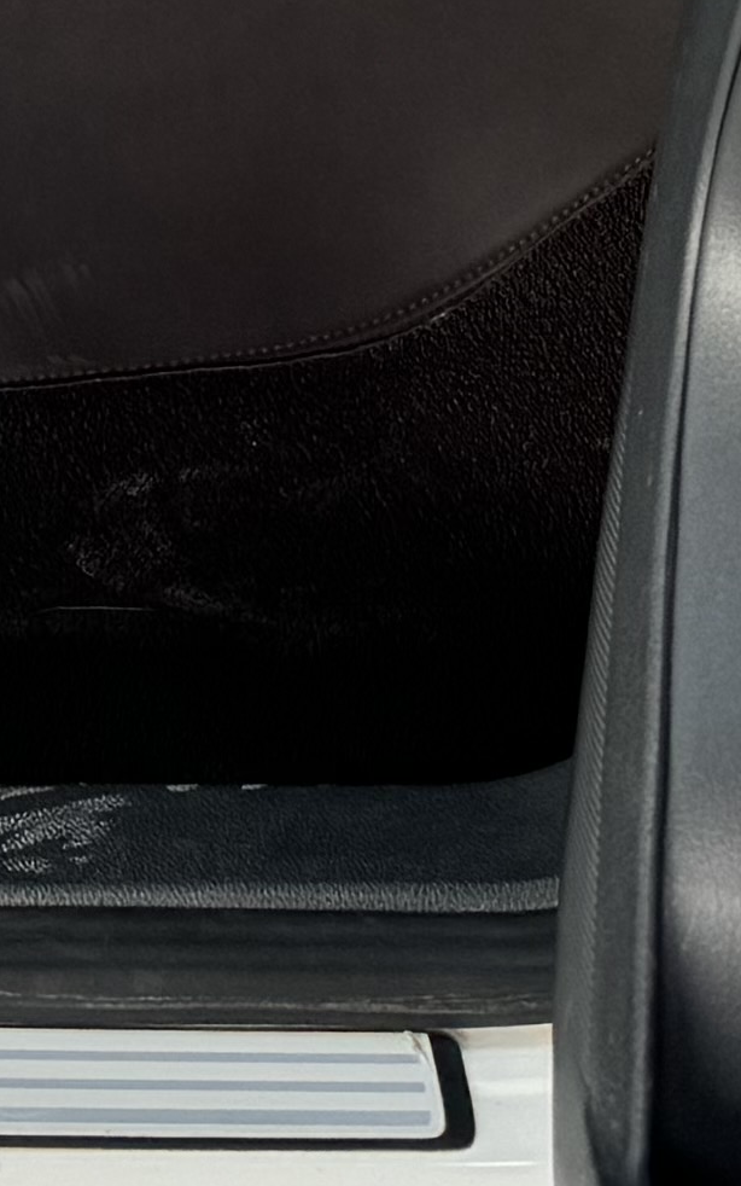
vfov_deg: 12.8
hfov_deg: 8.4
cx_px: -813
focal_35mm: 148
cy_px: -941
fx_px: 4781
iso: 80
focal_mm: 6.76
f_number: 1.78
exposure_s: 1/121
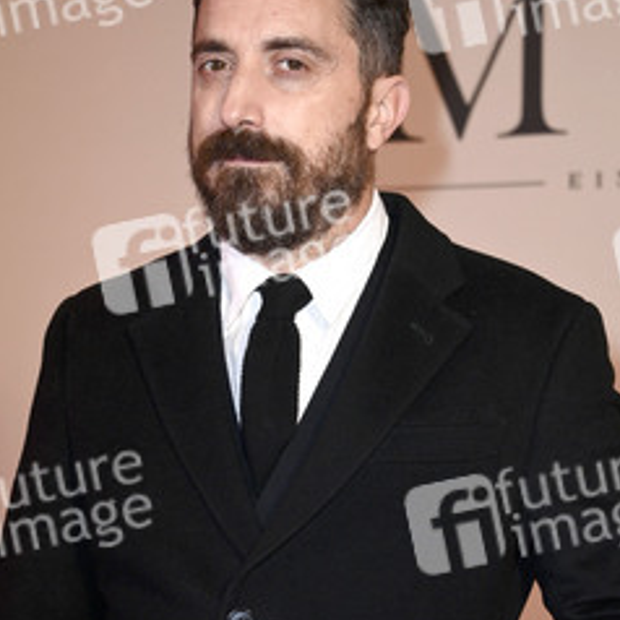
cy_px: 383
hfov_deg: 14.9
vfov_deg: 14.9
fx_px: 2371
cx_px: 302
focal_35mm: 117
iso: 800
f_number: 5.6
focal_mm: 82
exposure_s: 1/200
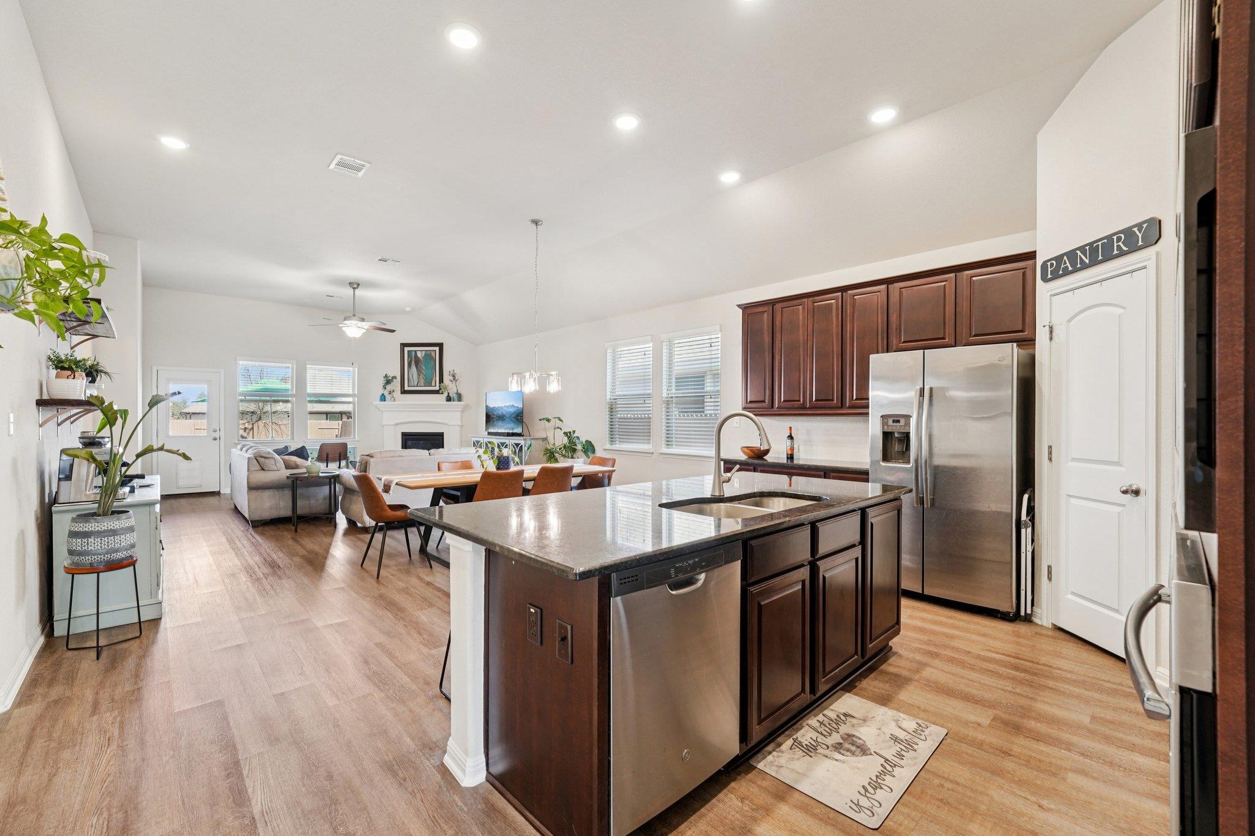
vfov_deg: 81.2
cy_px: 418
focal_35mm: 14
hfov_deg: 104.3
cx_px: 628
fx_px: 488
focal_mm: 14
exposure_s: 1/40
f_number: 8
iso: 800
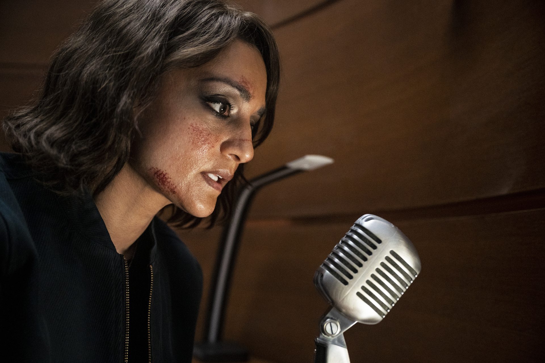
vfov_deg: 38.3
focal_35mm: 34
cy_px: 182
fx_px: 522
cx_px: 272
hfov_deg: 55.1
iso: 3600
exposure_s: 1/60
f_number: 2.8
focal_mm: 34.5
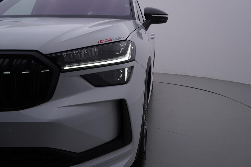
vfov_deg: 36.9
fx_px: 251
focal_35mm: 36
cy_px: 84
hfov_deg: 53.1
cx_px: 126
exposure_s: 1/160
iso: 125
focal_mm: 24
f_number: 5.6
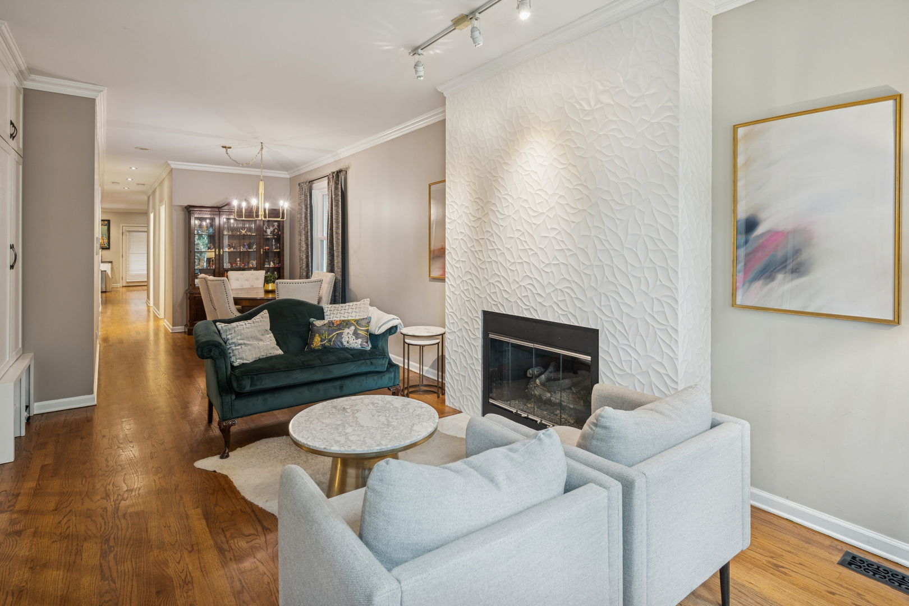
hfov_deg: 91.6
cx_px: 454
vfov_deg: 68.9
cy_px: 303
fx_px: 442
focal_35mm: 18
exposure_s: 1/8
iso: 200
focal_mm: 17.5
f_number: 8
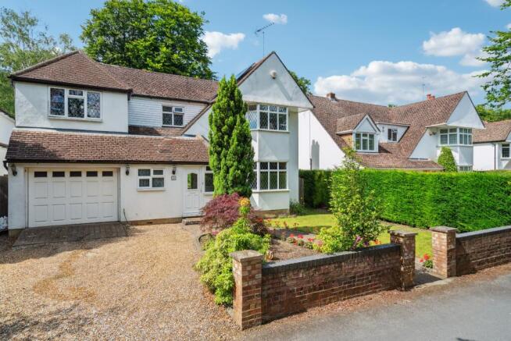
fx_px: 298
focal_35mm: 21
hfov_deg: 81.2
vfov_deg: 59.6
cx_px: 256
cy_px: 170
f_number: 6.3
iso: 800
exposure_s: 1/1000
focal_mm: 21
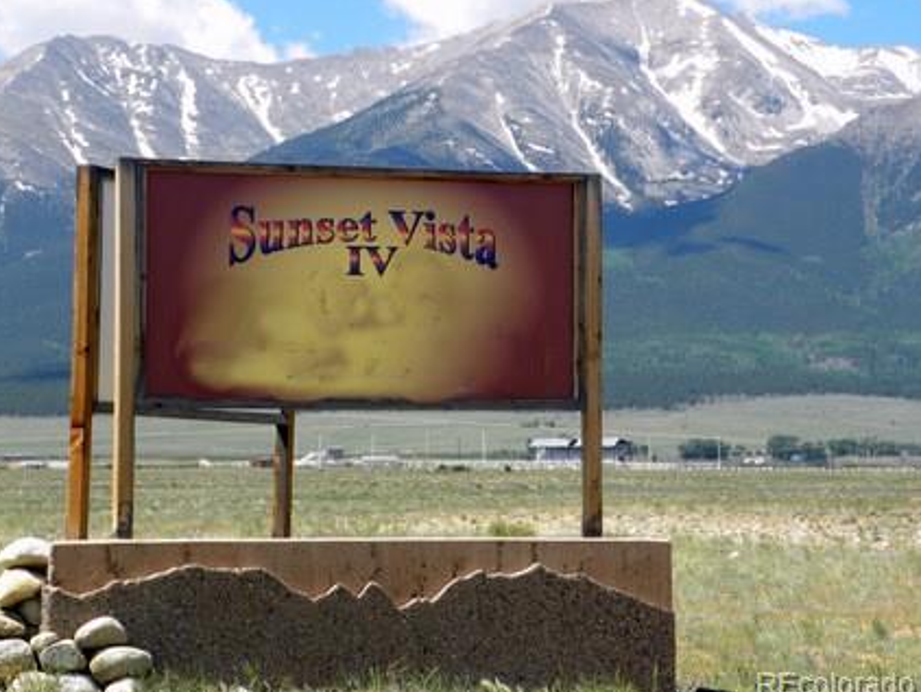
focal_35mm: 133
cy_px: 314
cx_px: 406
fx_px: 3541
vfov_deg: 11.2
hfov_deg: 14.8
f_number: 5
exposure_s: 1/238
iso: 64
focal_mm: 20.8
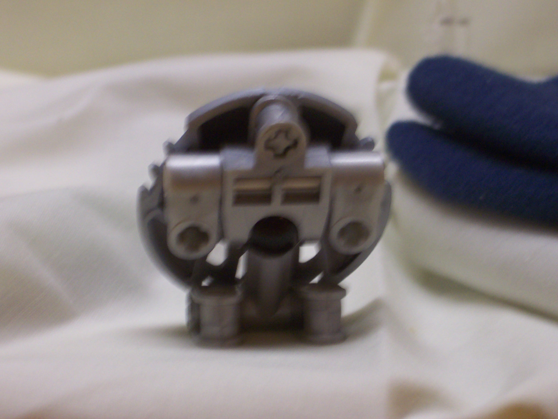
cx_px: 279
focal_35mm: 89
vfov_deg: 16.6
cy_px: 210
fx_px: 1435
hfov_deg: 22.0
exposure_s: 1/15
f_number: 4.1
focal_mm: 13.5
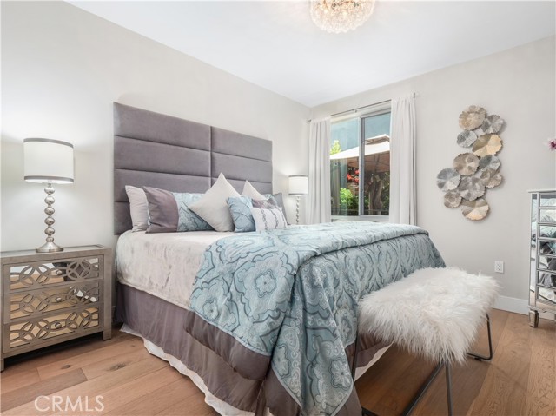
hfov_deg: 94.5
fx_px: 257
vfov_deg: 78.0
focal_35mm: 16
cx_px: 278
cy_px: 208
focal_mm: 8
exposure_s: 1/50
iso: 200
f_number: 8
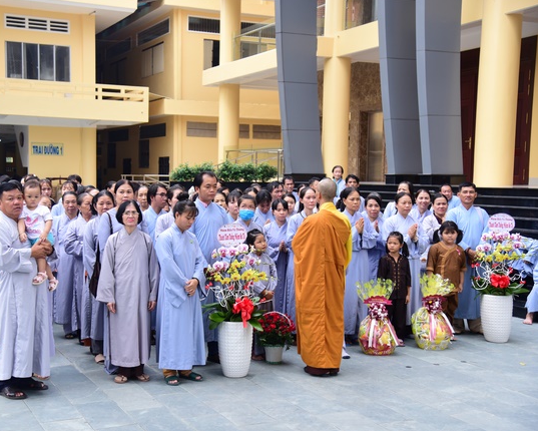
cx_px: 218
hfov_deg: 37.2
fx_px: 796
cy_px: 214
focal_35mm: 50
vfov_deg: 30.3
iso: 200
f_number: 4
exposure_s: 1/100
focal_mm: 44
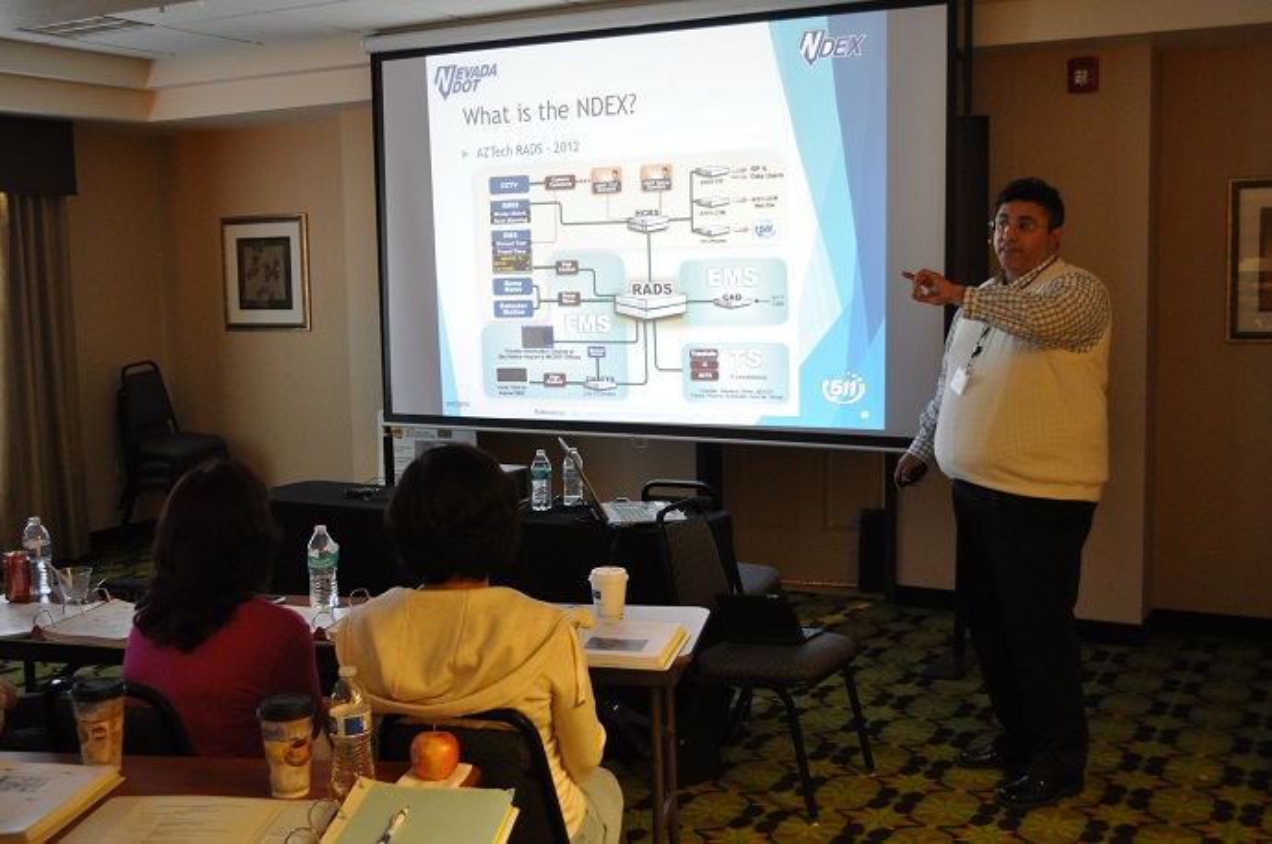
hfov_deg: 49.6
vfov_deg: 34.1
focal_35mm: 39
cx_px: 636
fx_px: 1376
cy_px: 422
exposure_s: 1/30
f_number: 4.2
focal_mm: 26
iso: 1400
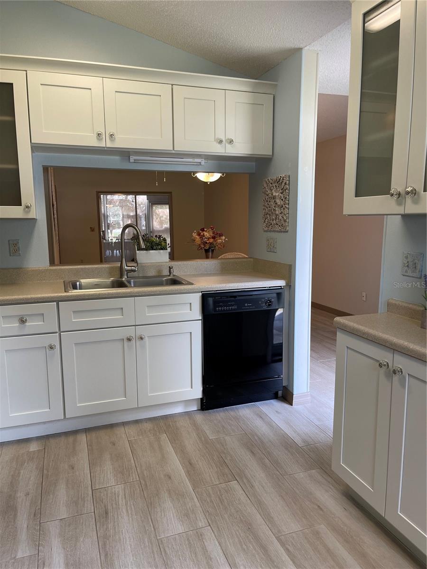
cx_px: 214
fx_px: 428
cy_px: 284
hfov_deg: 53.1
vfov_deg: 67.3
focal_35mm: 26
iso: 64
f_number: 1.6
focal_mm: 5.1
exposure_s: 1/60
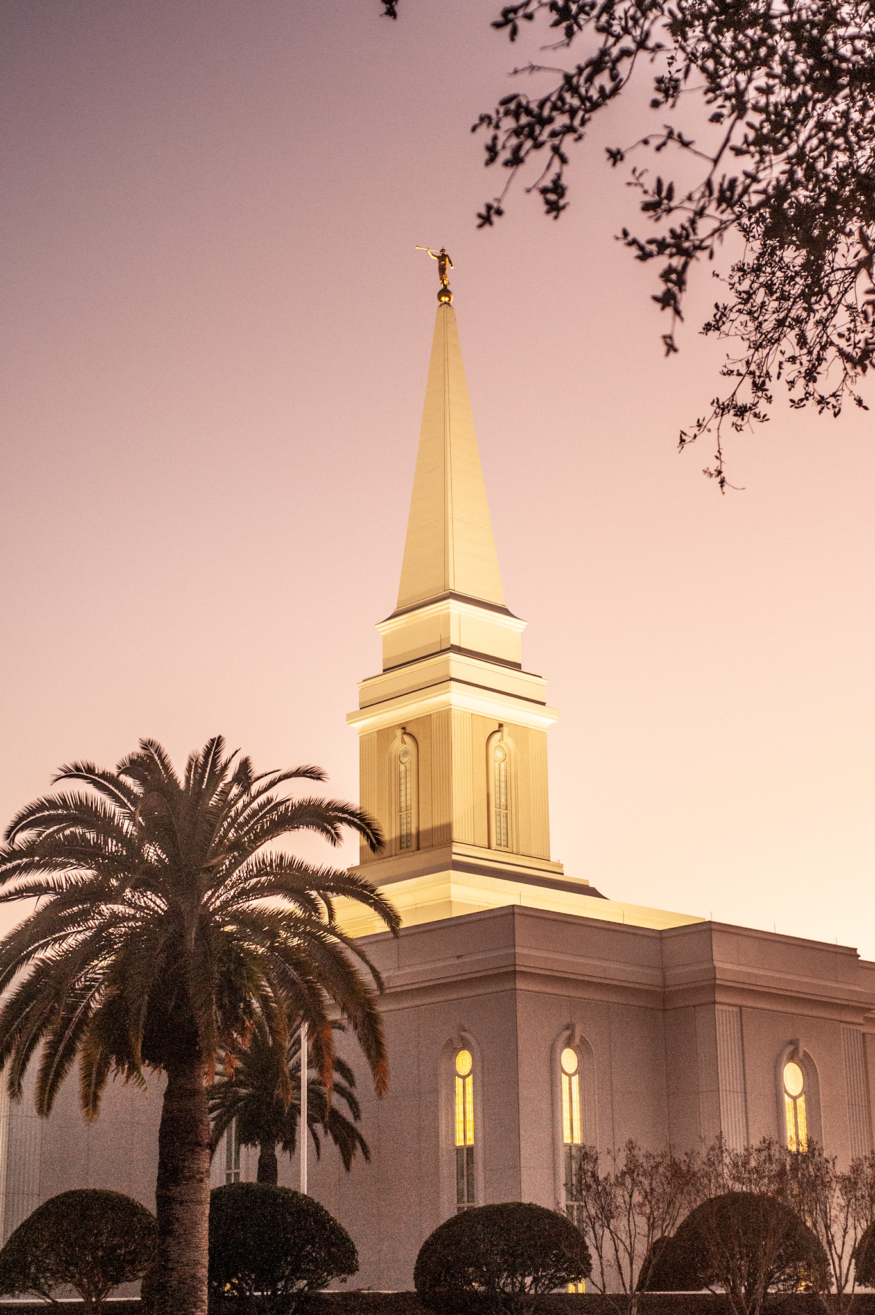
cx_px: 438
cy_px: 658
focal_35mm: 50
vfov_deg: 39.6
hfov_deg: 27.0
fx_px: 1825
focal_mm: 50
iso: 1600
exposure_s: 1/200
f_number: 3.5
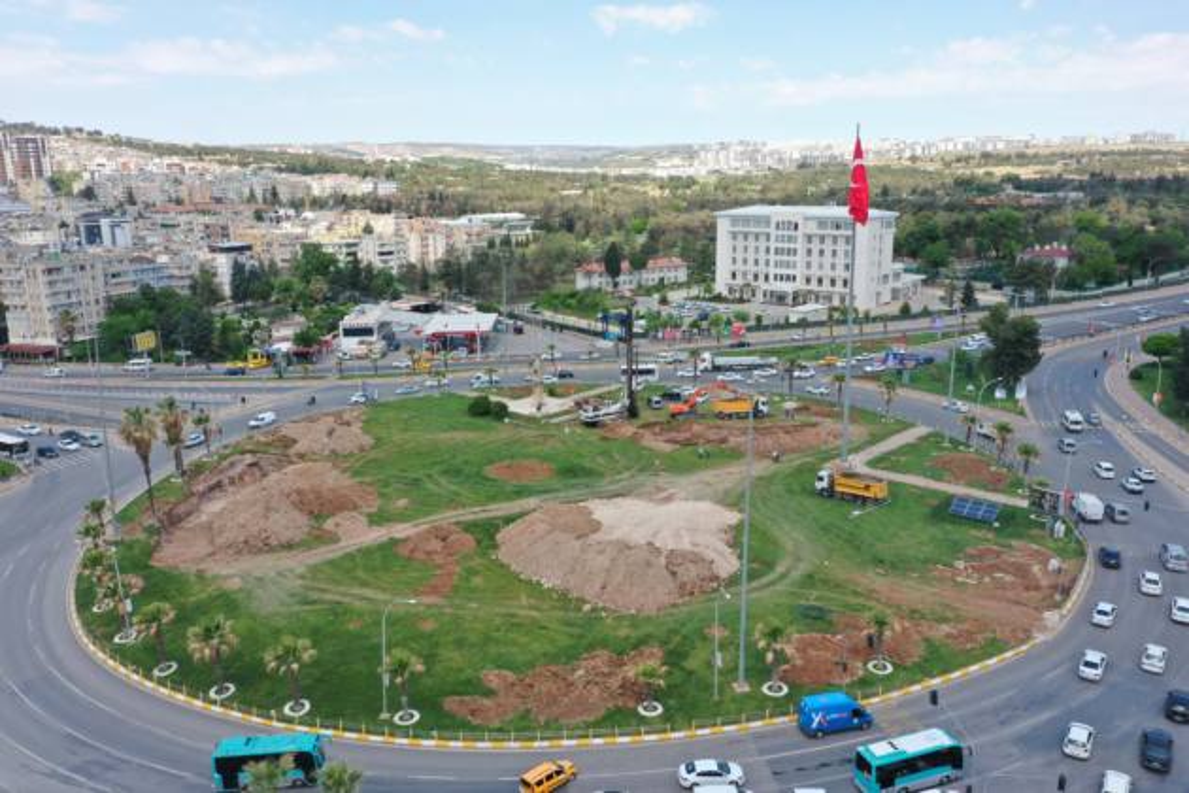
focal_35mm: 28
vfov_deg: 46.4
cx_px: 594
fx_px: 925
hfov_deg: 65.5
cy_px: 396
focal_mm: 10.26
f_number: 5
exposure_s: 1/320
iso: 100
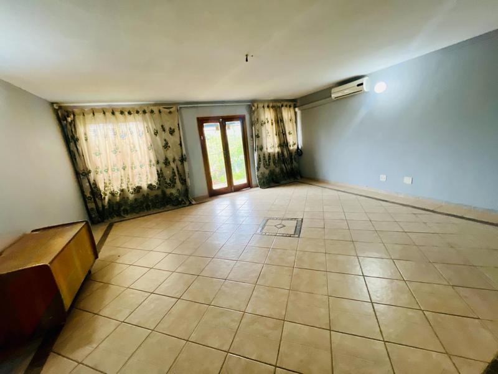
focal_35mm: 13
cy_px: 187
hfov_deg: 106.2
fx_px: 187
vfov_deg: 89.9
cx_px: 249
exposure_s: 1/100
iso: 200
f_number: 1.8
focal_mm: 1.57
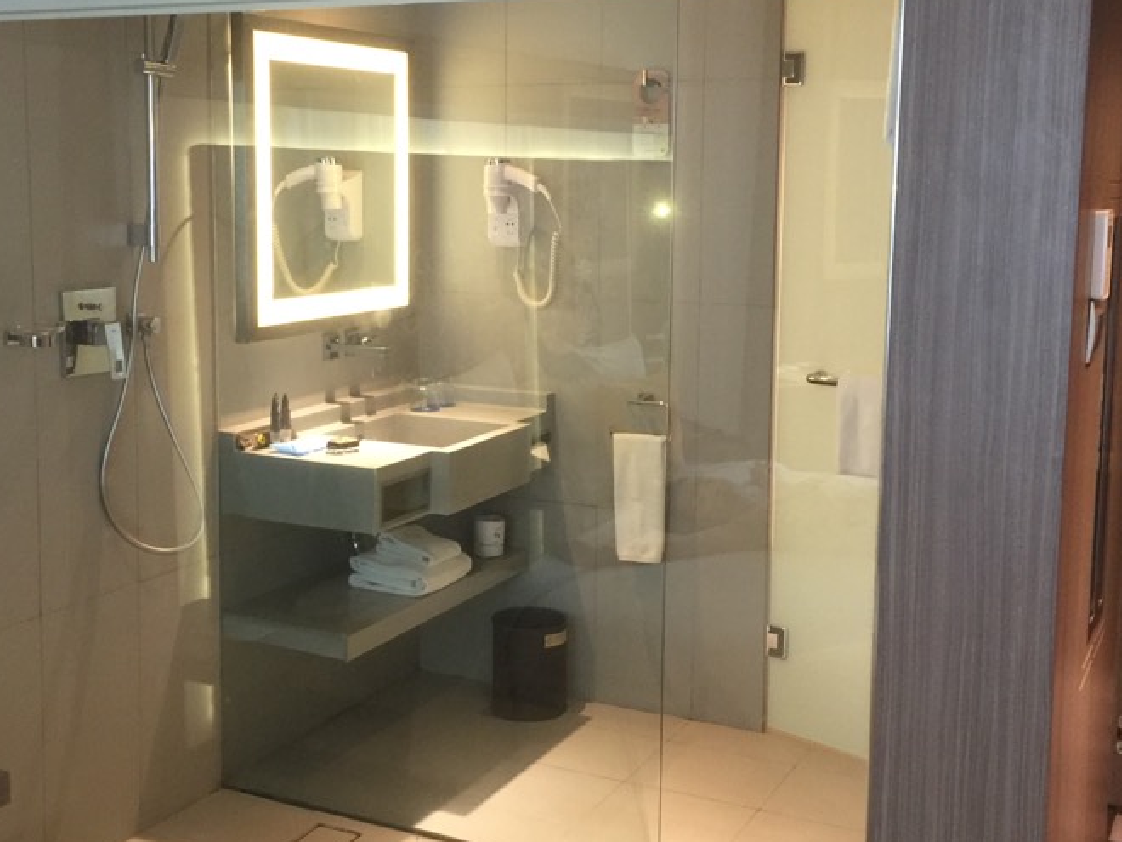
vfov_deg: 32.2
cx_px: 524
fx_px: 1459
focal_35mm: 45
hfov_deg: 42.1
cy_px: 388
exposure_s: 1/17
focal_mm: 4.15
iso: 125
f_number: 2.2
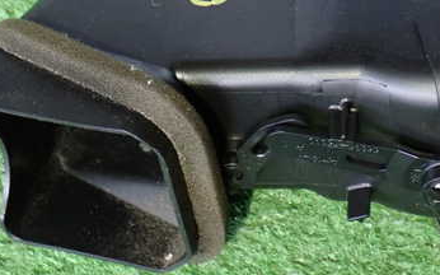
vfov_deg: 14.1
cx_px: 272
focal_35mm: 92
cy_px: 52
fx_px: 1103
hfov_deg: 22.5
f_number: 3.2
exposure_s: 1/15
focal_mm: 9.01
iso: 800
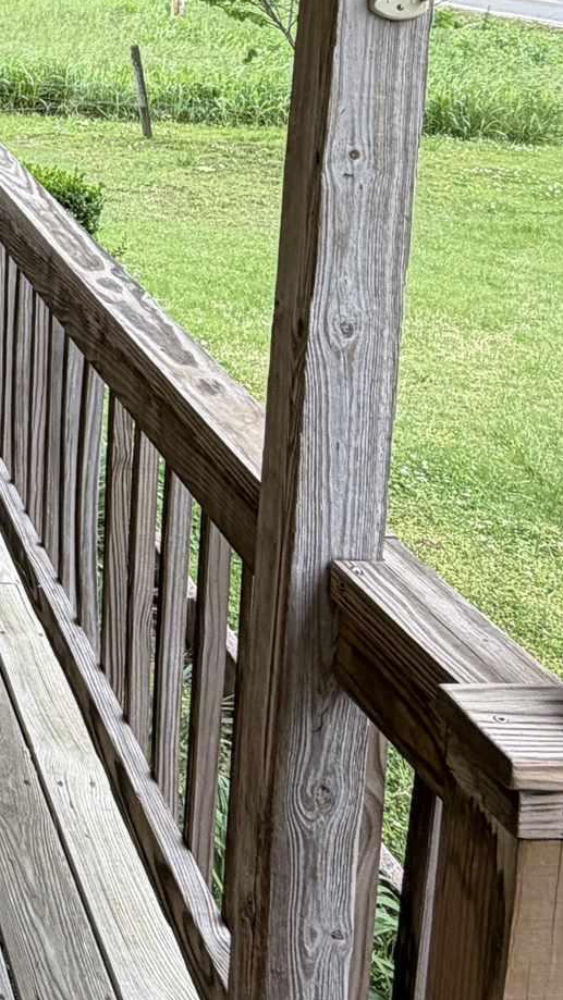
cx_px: -348
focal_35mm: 51
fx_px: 1353
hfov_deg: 19.5
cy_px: 47
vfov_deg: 37.2
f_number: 2.2
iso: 40
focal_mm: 2.22
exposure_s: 1/130
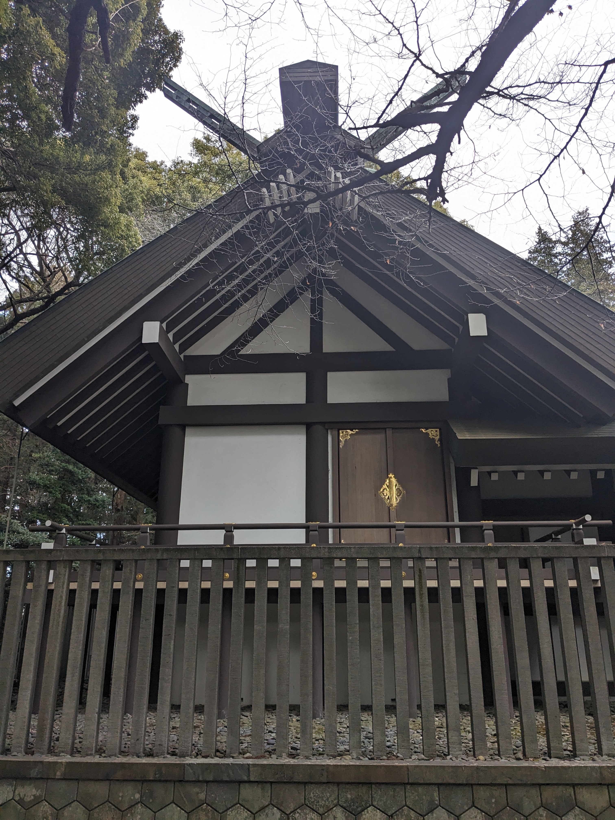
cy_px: 410
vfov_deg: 65.3
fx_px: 640
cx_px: 308
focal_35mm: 27
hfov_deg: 51.4
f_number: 1.73
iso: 45
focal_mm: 4.38
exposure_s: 1/236
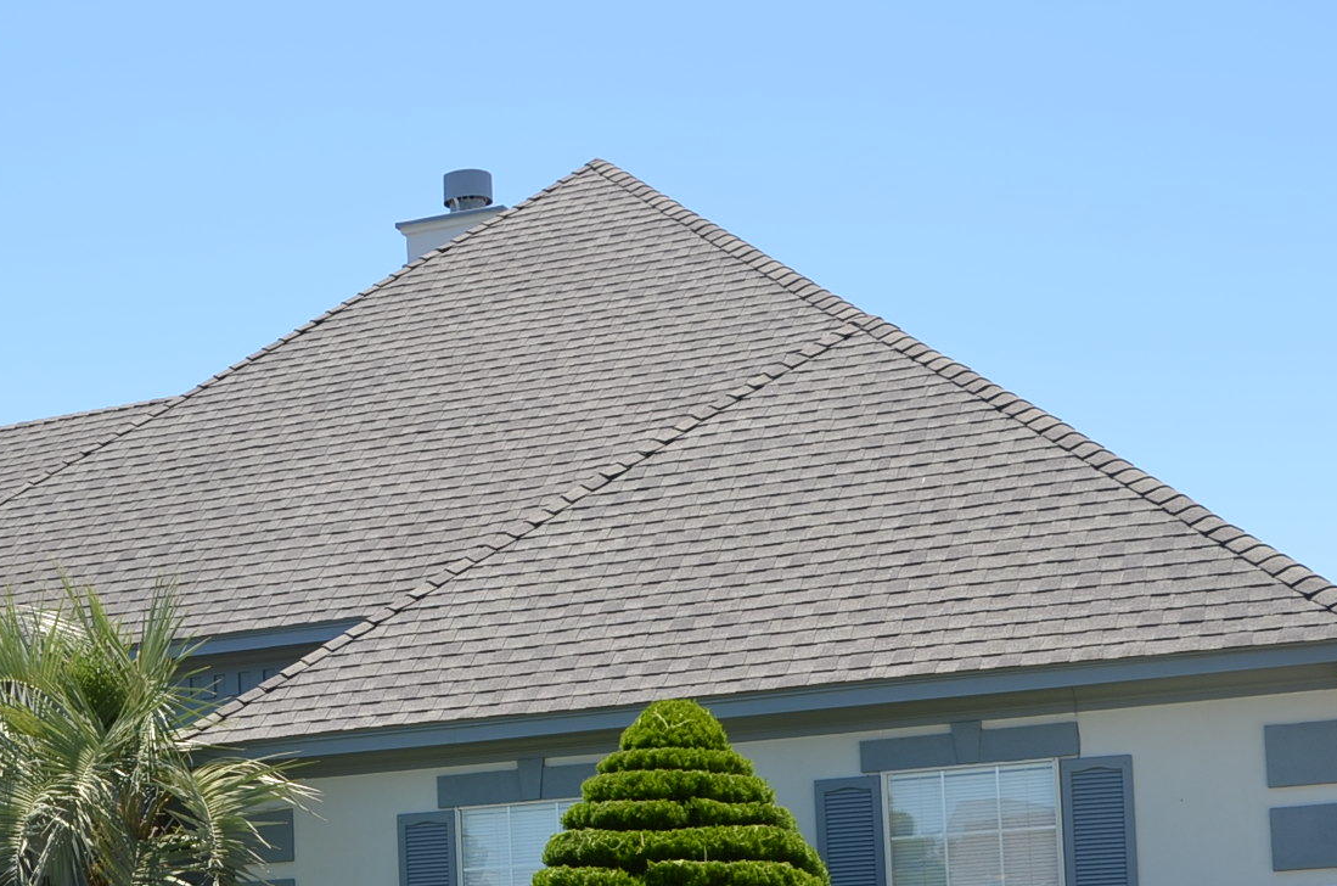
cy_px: 857
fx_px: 2743
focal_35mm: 74
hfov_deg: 27.0
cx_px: 333
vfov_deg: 18.0
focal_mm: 22
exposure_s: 1/250
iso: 100
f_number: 7.1
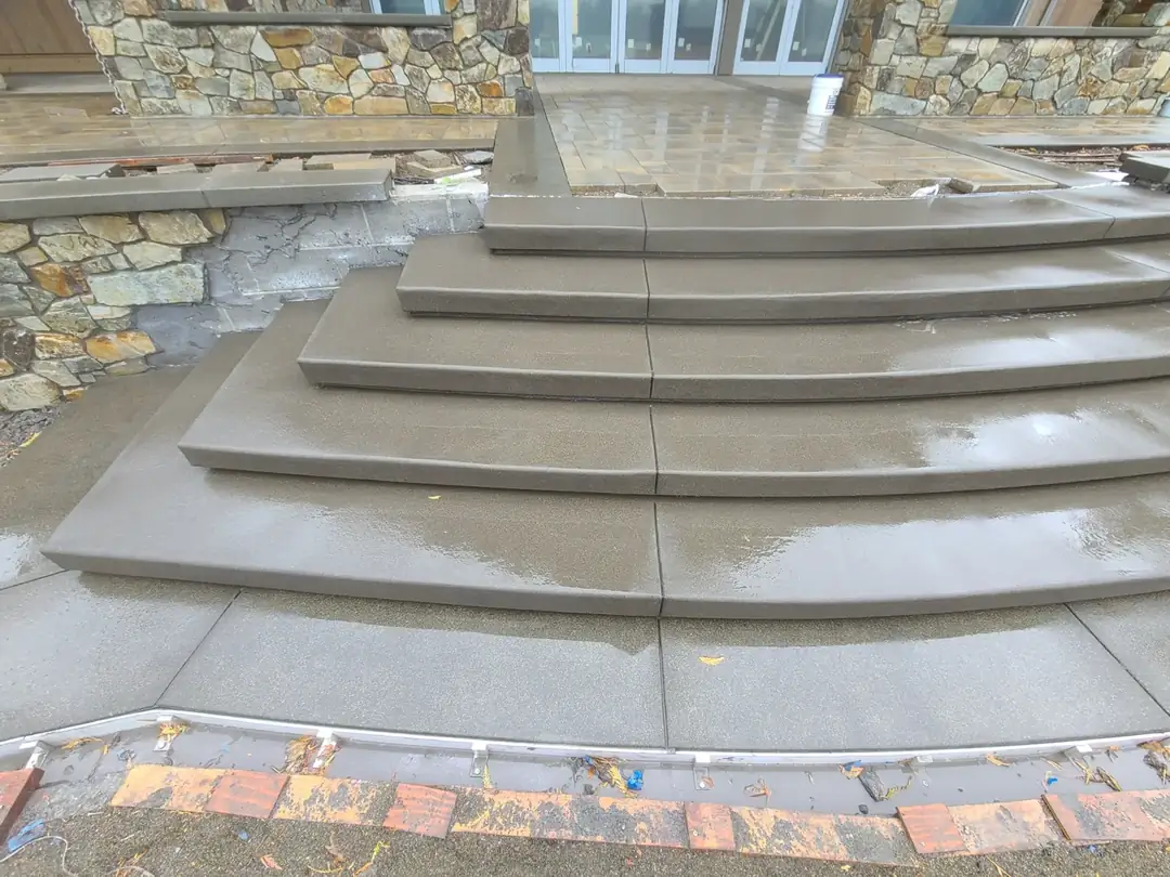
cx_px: 585
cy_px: 438
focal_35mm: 13
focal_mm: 2.2
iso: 50
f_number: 2.2
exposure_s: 1/50
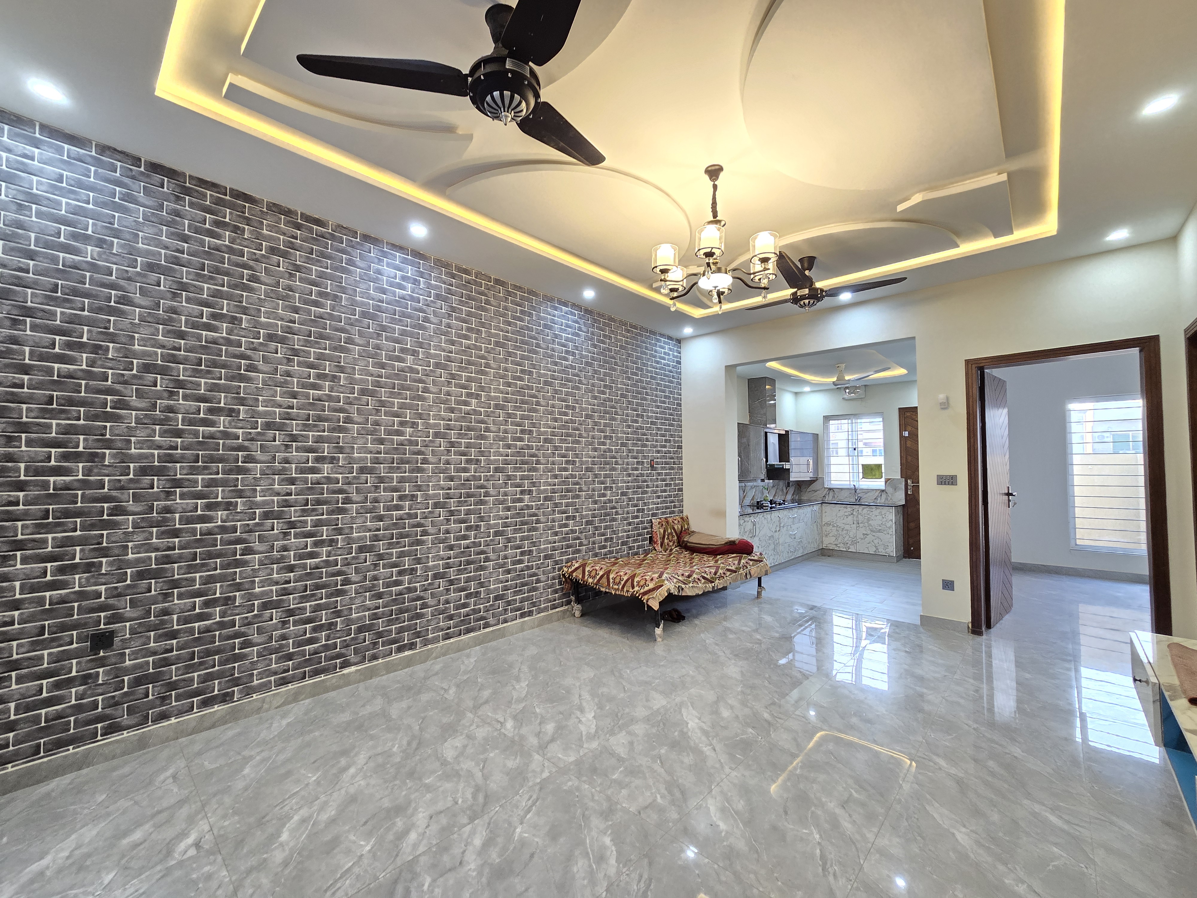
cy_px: 449
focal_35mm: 13
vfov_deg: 89.9
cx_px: 598
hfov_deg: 106.2
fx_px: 450
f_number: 2.2
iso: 200
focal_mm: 2.2
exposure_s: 1/50
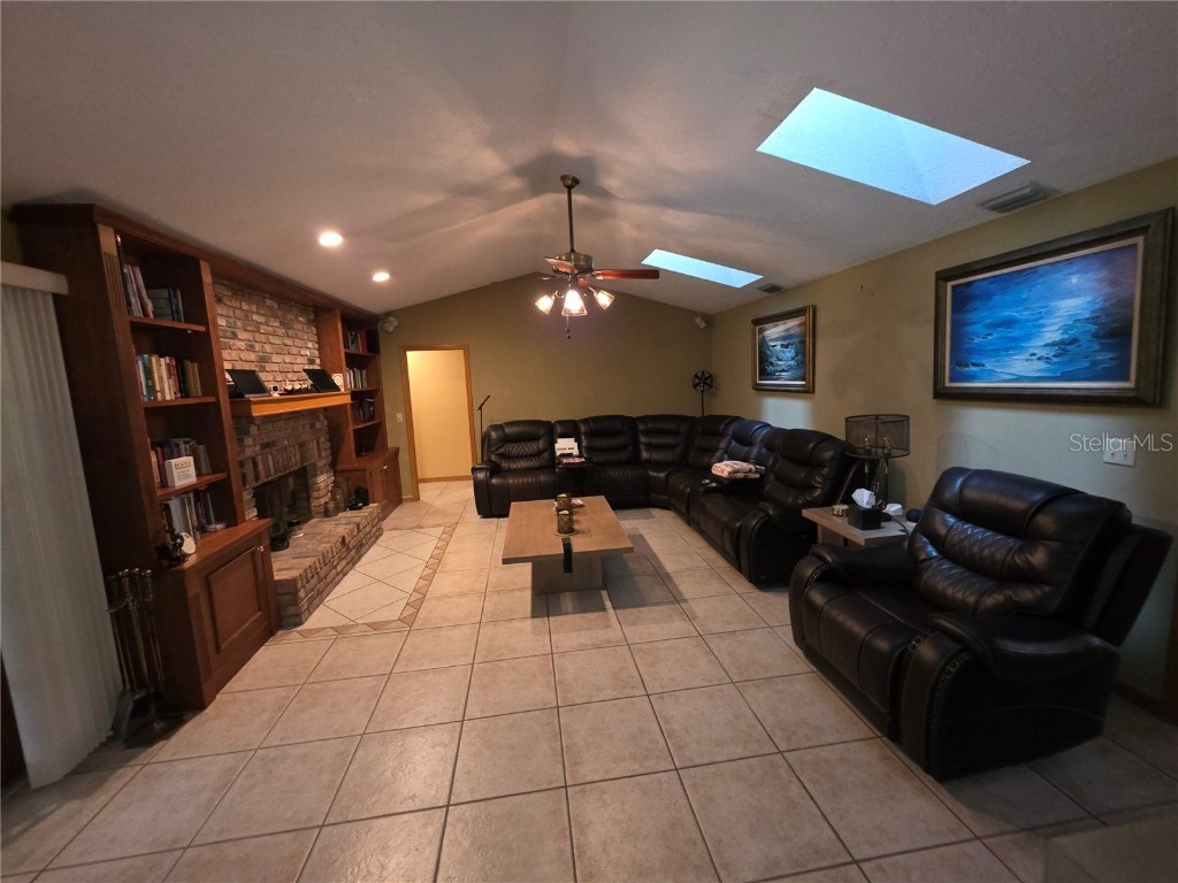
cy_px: 442
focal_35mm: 13
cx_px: 589
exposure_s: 1/40
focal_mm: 2.2
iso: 250
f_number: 1.9
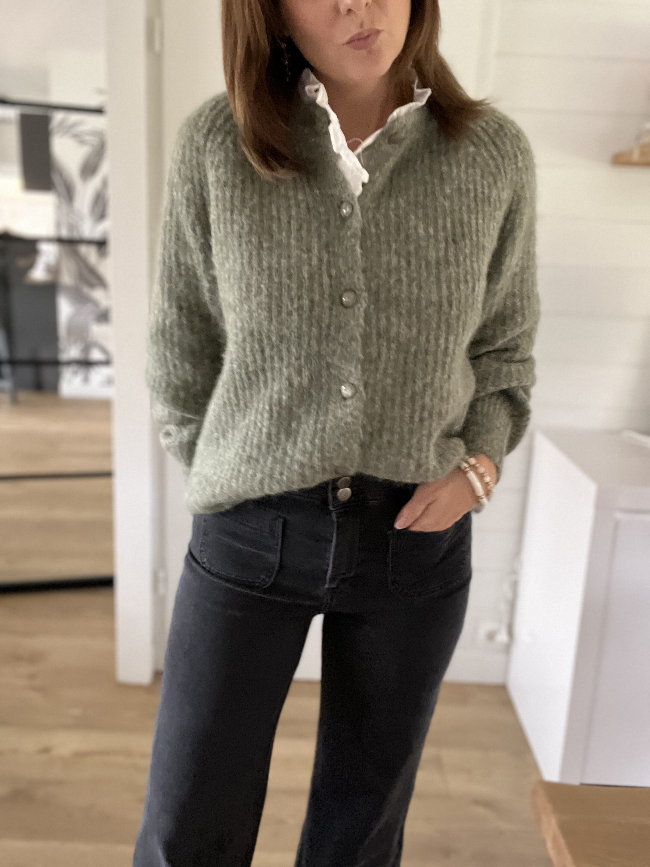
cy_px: 434
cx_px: 325
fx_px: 751
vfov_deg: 60.0
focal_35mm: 30
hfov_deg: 46.8
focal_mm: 2.71
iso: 500
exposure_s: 1/30
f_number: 2.2
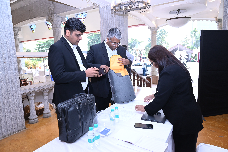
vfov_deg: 53.2
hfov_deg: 73.7
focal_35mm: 24
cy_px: 76
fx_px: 152
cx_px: 114
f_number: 5.6
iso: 800
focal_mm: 24
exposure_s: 1/125
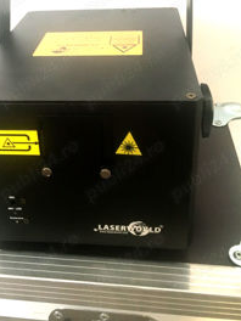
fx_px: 408
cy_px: 97
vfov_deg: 42.1
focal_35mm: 44
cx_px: 82
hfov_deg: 32.6
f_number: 2.2
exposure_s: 1/33
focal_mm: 4.15
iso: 160
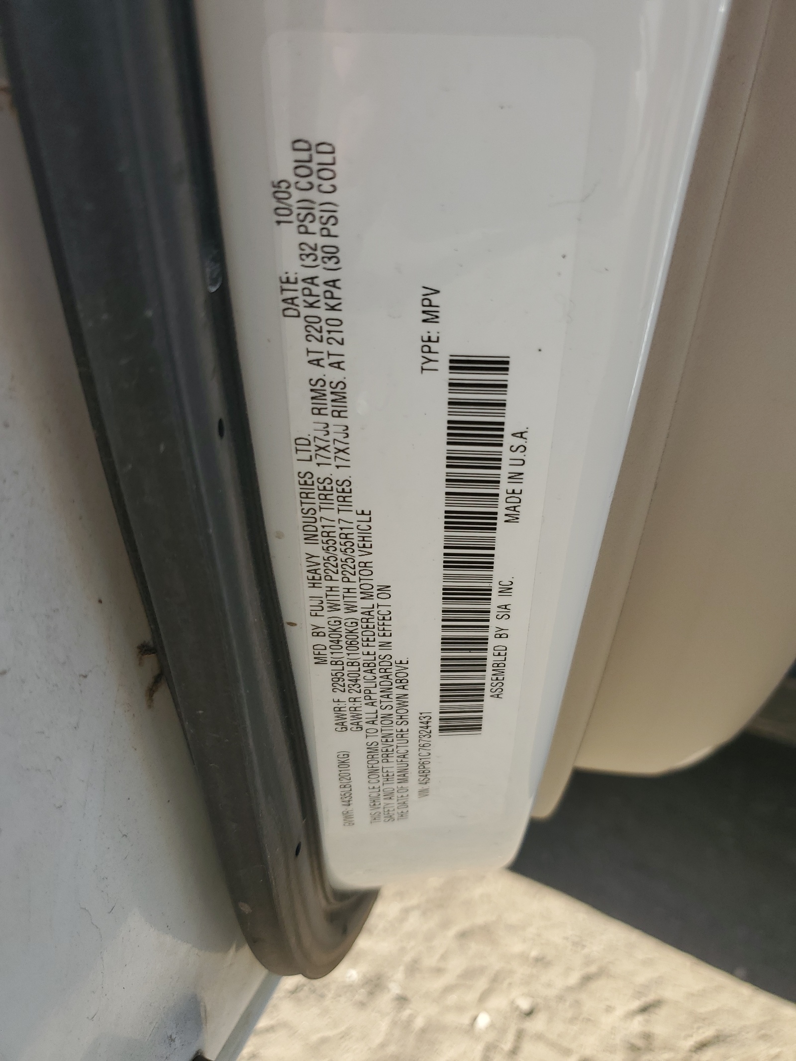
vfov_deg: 67.3
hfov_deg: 53.1
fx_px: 797
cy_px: 530
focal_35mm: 26
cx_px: 398
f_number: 1.5
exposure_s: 1/1111
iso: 50
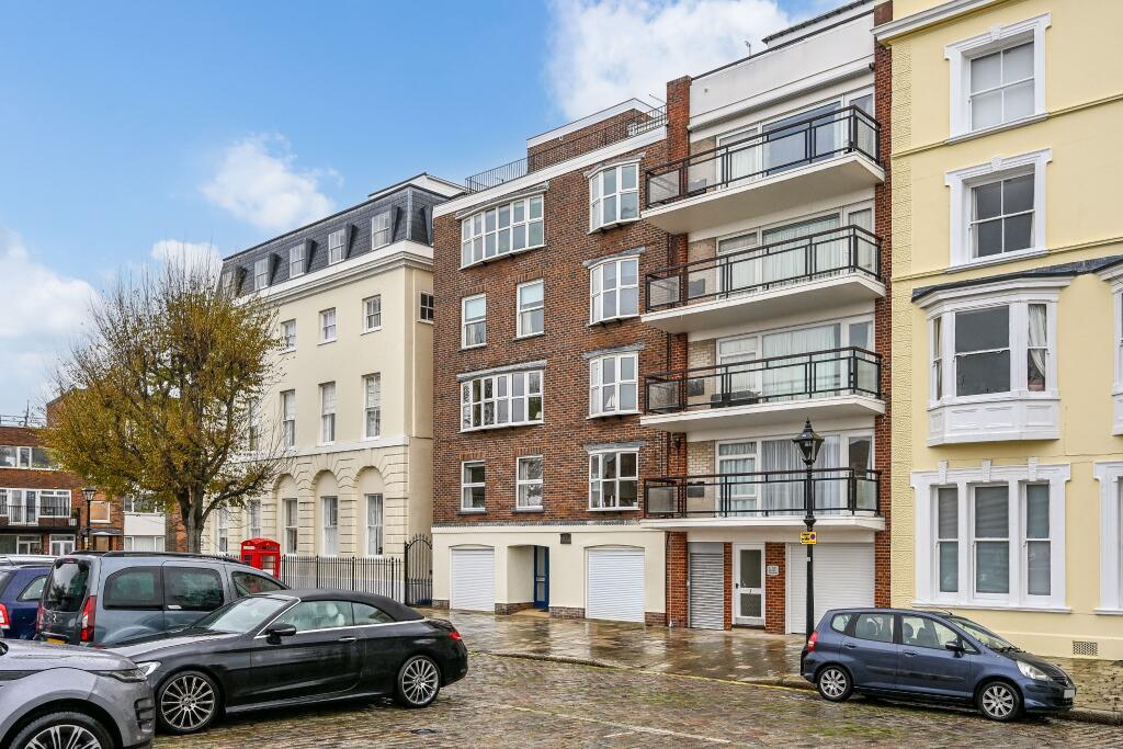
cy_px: 374
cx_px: 562
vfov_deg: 43.6
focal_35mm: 30
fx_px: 936
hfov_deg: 61.9
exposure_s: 1/60
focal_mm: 30
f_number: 7.1
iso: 320
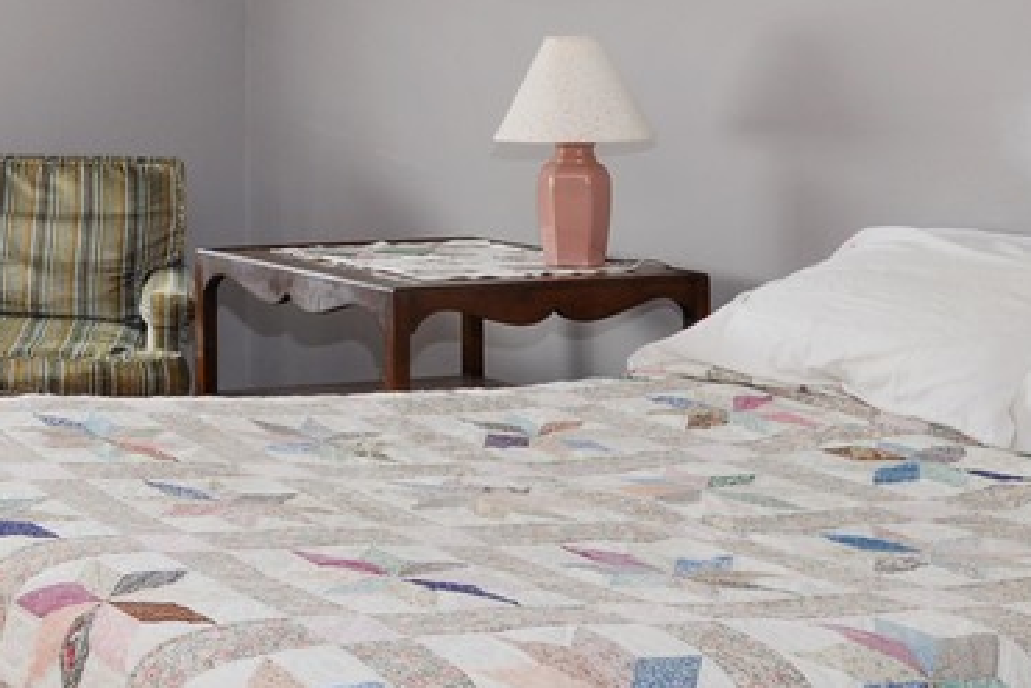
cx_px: -245
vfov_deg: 19.0
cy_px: 14
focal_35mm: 70
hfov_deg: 25.5
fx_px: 2005
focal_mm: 16
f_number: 8
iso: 200
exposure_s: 1/5
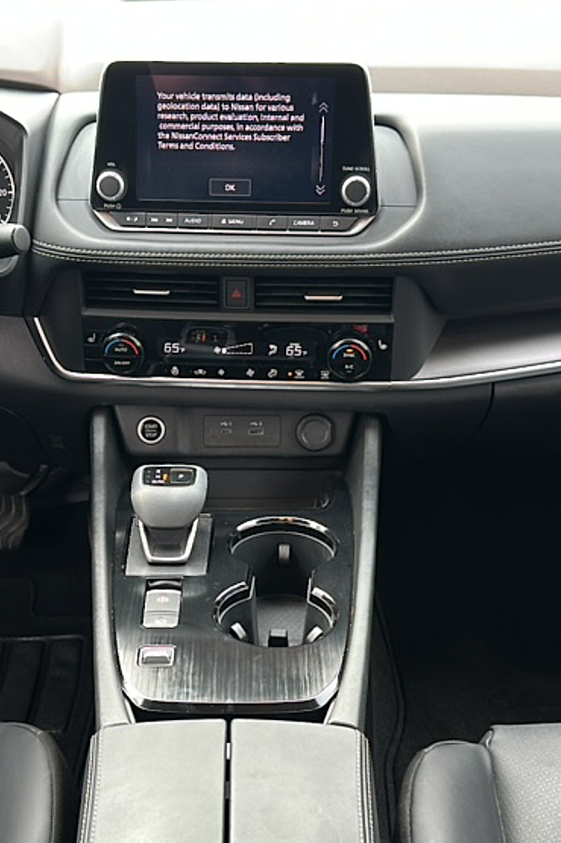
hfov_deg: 29.8
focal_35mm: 45
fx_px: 1053
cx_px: 220
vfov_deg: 43.4
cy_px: 499
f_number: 1.78
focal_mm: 6.86
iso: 50
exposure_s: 1/59
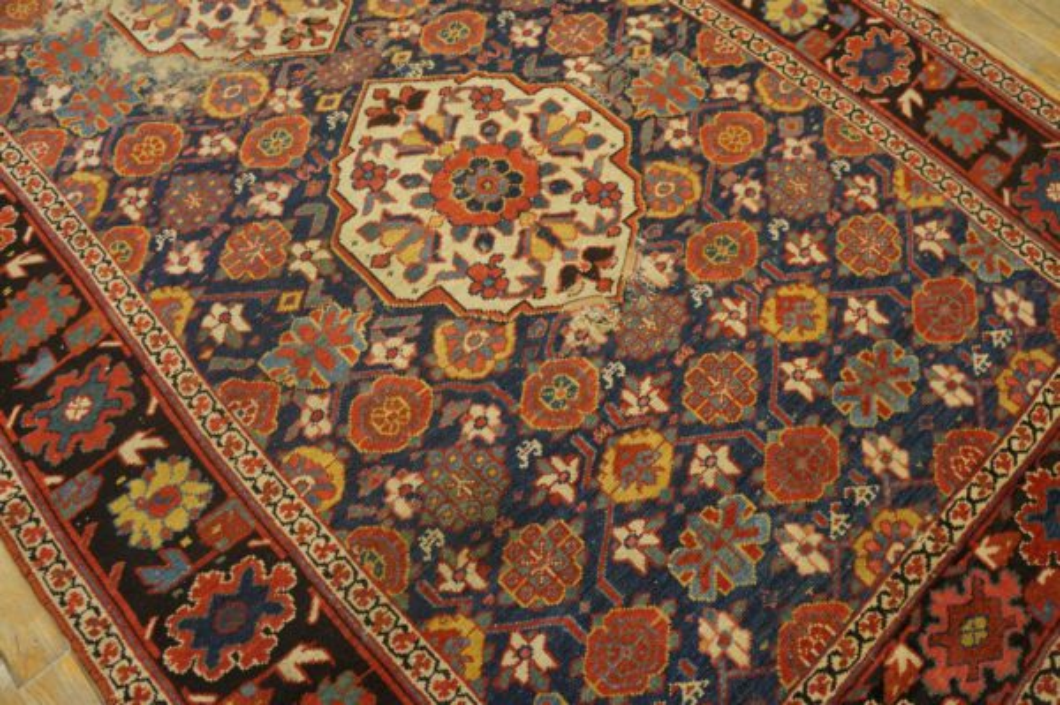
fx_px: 794
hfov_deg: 67.4
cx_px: 530
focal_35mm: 27
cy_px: 352
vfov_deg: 47.9
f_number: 4
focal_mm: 18
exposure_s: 1/60
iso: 1250
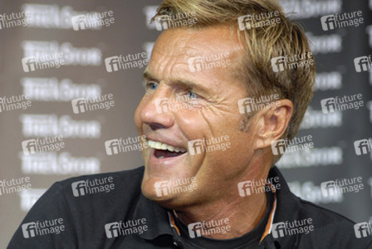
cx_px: 186
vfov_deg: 7.1
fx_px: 2018
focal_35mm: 195
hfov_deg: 10.5
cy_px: 124
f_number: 5.6
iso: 800
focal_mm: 130
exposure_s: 1/100
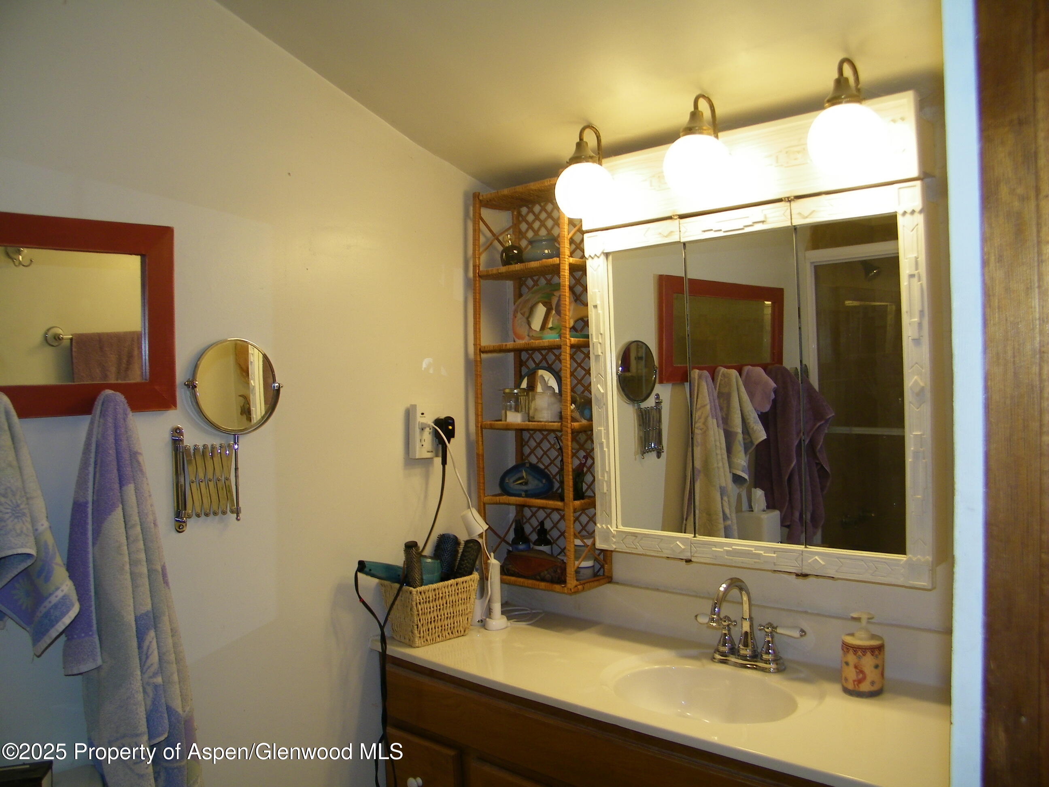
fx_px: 849
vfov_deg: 49.7
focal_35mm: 28
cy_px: 394
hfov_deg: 63.4
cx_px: 524
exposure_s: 1/40
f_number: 3.5
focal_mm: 5
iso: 80
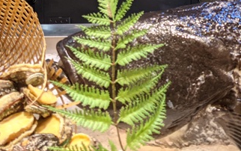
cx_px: 200
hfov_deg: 28.2
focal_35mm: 71
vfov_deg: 16.8
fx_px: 467
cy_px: -73
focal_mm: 4.38
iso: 136
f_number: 1.73
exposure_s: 1/60
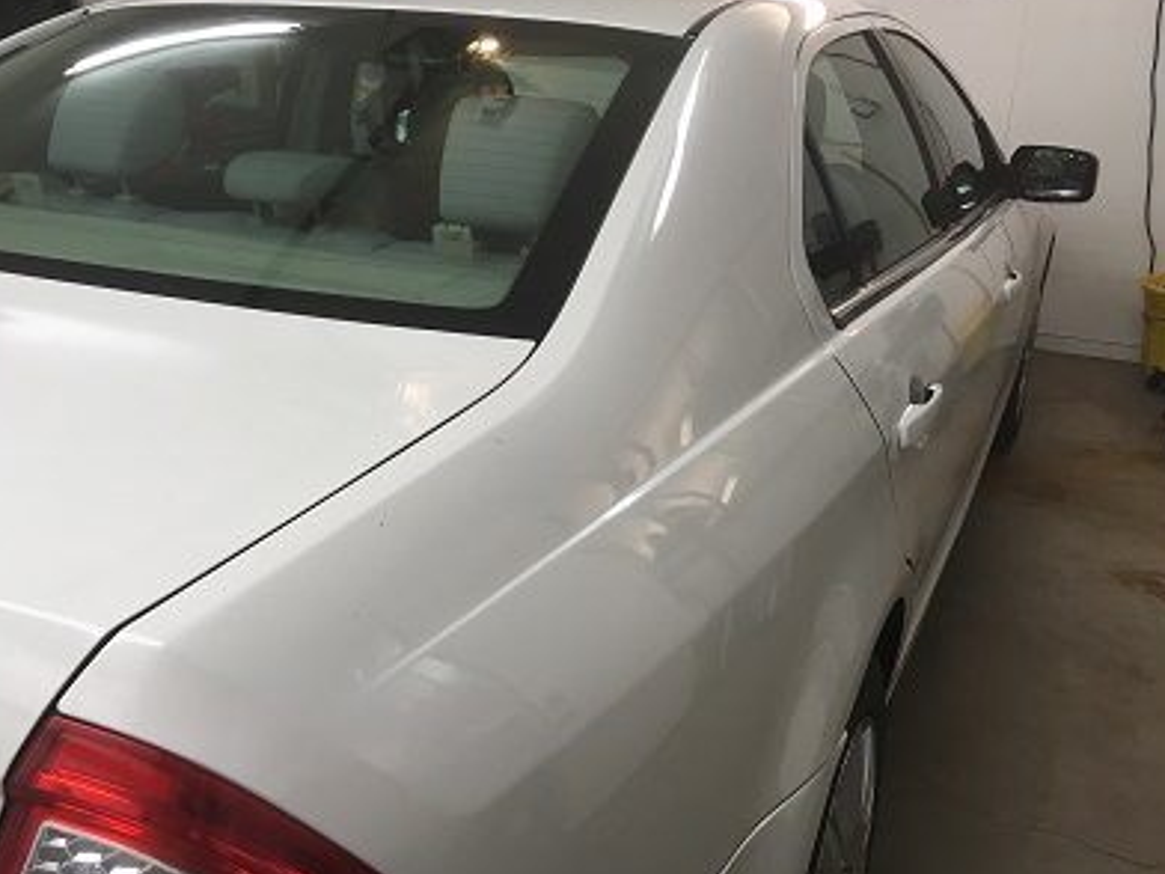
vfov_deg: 41.7
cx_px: 508
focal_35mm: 34
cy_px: 373
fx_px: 1144
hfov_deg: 53.8
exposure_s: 1/30
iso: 25
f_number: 2.2
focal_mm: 4.15
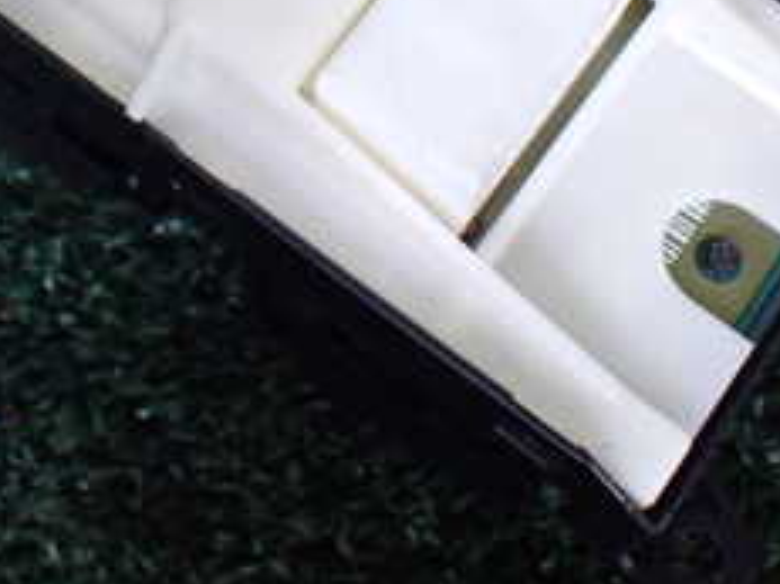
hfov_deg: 24.7
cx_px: 182
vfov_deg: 18.1
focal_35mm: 78
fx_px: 1757
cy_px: -78
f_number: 2.3
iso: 640
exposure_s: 1/125
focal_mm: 5.4
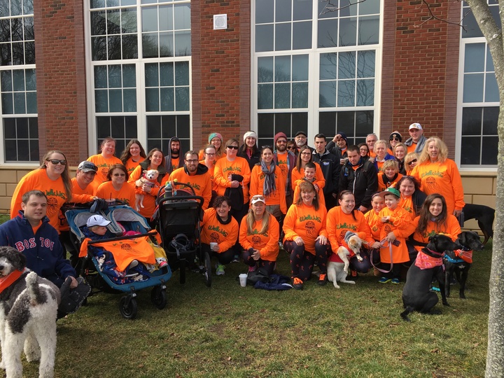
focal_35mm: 29
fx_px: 422
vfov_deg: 48.2
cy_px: 189
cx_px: 252
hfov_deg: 61.7
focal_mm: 4.15
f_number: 2.2
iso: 25
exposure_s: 1/630
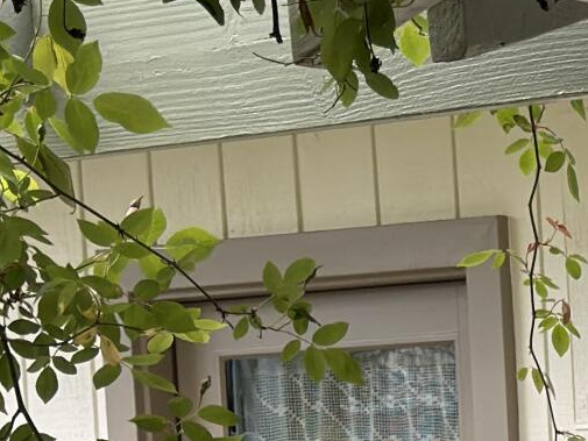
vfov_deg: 7.0
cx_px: 1093
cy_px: 813
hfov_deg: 9.1
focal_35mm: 208
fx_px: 3534
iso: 64
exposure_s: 1/639
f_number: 1.78
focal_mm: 6.76
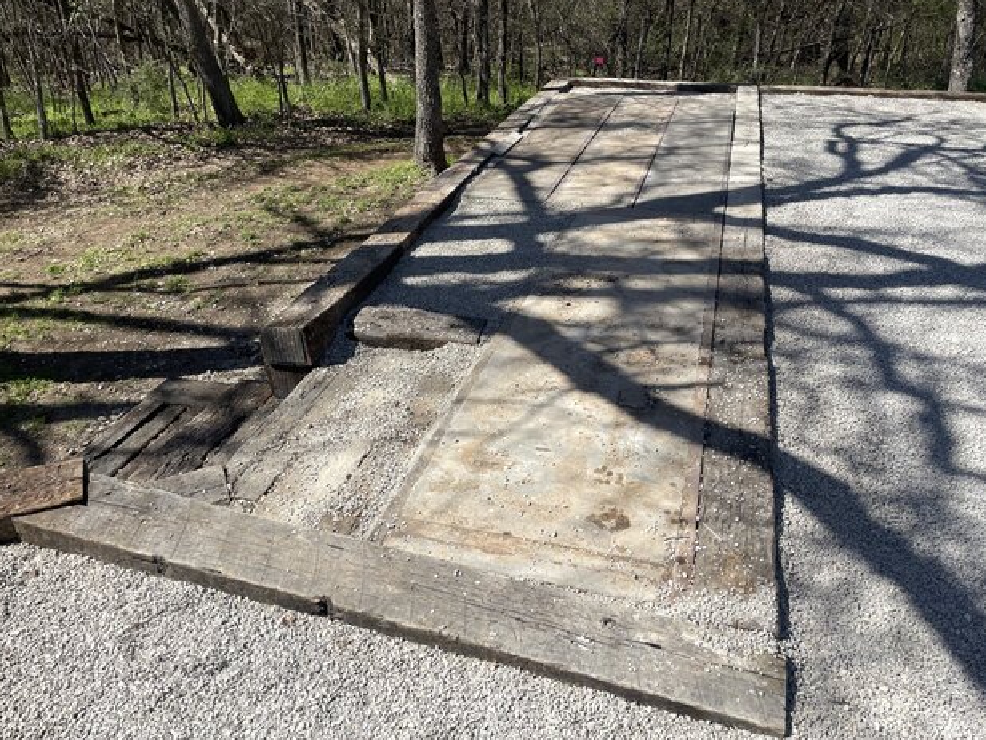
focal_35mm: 27
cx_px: 498
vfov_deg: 51.4
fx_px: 769
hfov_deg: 65.3
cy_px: 365
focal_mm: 4.2
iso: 32
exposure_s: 1/3610
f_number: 1.6
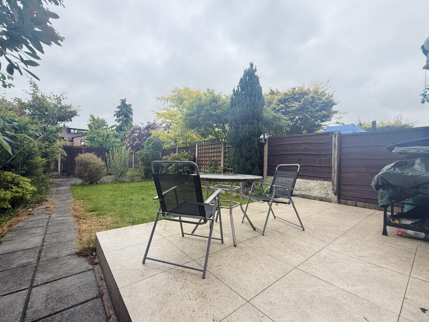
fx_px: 186
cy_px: 162
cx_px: 214
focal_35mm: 15
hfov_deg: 98.2
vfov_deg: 81.7
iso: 64
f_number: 2.2
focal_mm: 2.22
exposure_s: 1/494
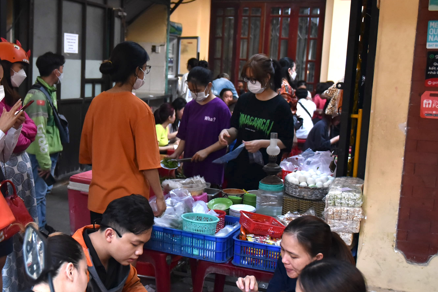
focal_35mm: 49
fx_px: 596
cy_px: 161
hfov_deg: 39.8
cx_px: 145
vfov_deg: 27.5
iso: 3200
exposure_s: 1/200
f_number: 2.8
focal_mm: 29
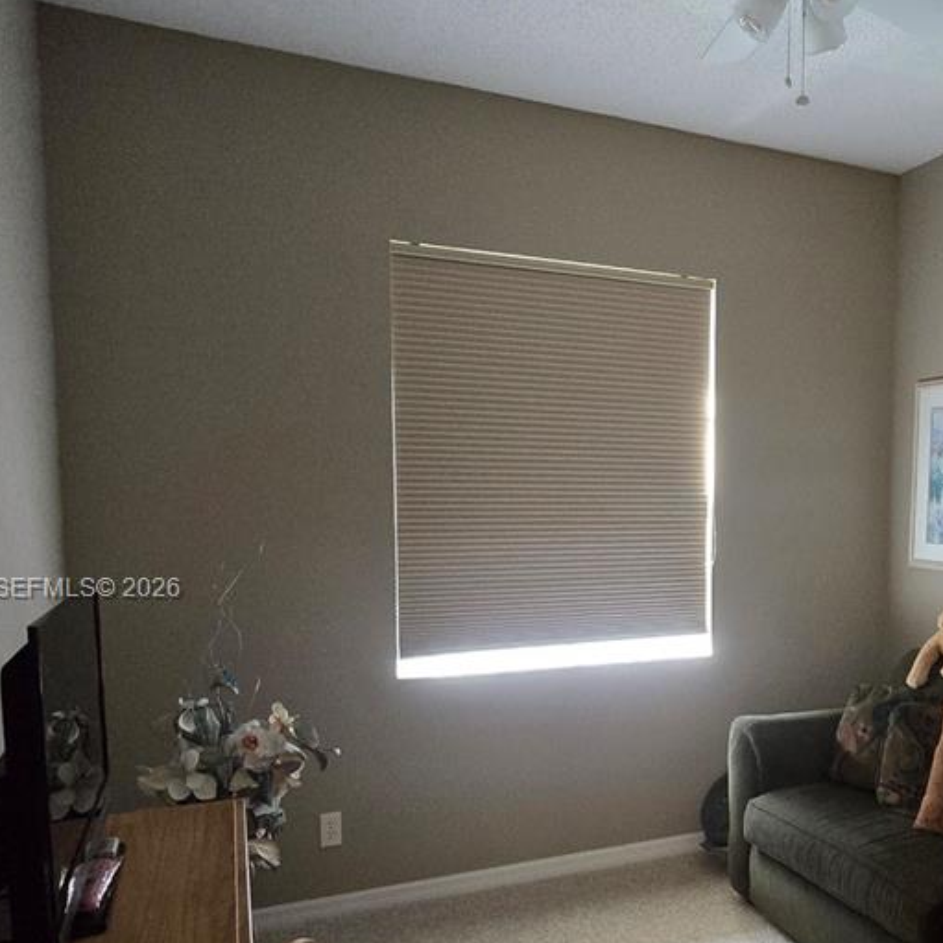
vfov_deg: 58.3
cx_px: 670
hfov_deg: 57.0
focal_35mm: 27
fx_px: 832
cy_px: 591
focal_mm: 2.2
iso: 1250
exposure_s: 1/60
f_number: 2.2
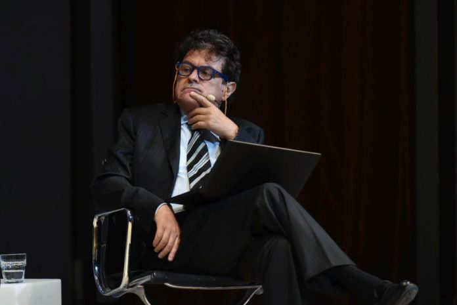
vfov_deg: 6.9
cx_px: 228
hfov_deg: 10.3
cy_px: 152
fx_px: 2540
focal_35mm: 200
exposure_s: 1/160
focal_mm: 200
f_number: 4
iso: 1600
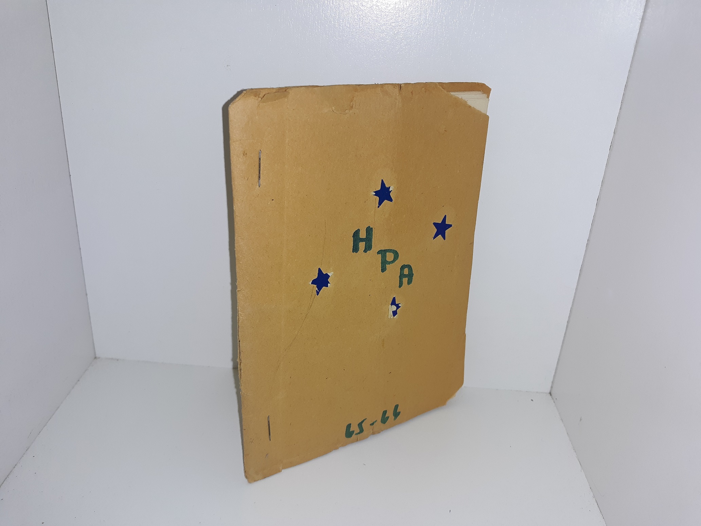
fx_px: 567
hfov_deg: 63.4
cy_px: 263
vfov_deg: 49.7
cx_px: 350
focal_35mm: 28
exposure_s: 1/243
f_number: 1.7
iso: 40
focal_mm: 3.7
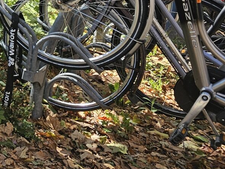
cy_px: -80
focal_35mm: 100
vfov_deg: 13.9
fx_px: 650
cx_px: -227
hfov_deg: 15.6
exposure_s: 1/183
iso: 10
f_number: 1.7
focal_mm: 6.3
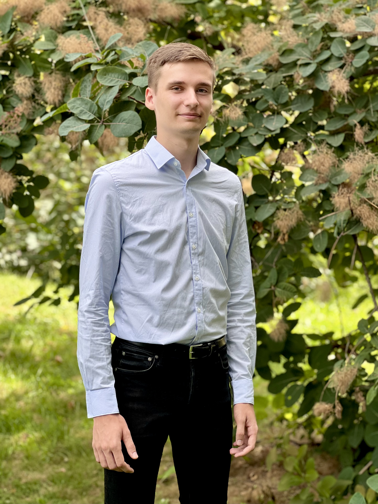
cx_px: 189
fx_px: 1121
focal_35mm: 77
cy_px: 252
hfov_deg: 19.1
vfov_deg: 25.3
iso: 64
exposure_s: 1/121
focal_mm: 9
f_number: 2.8
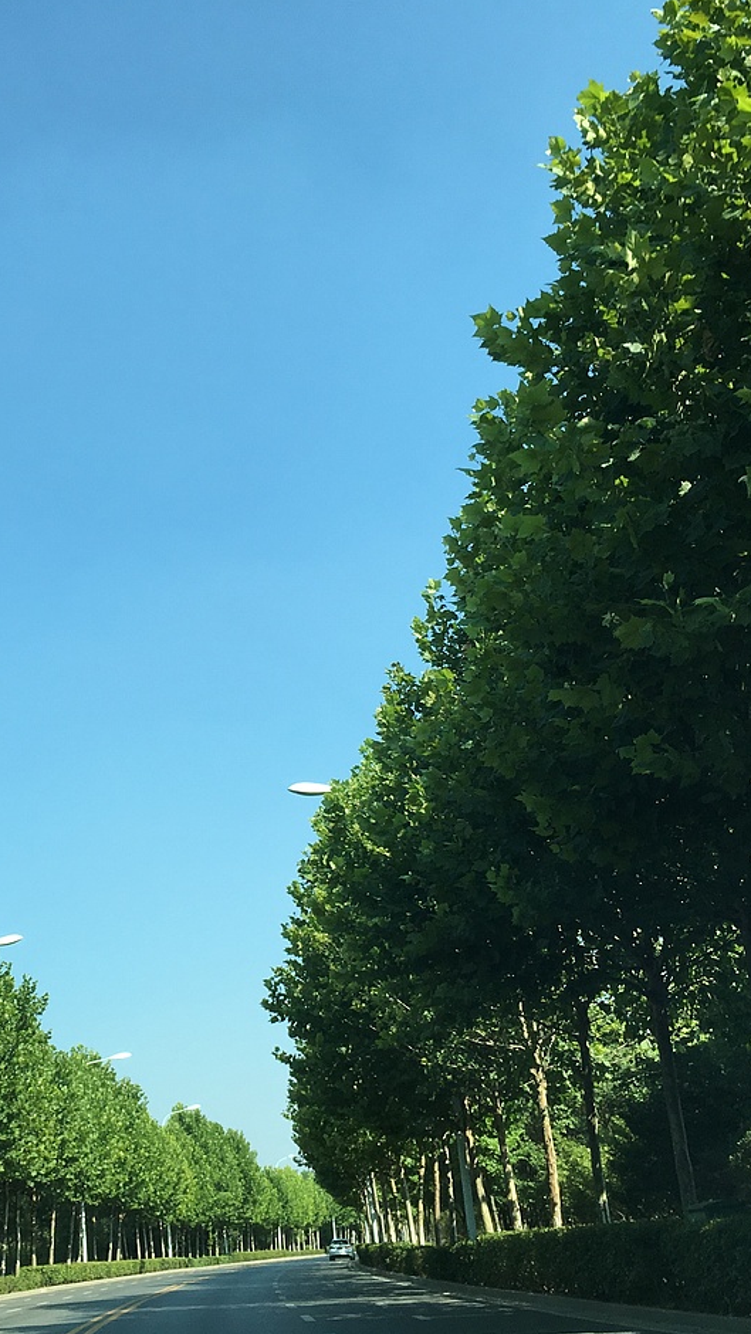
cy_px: 664
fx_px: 1522
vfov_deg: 47.4
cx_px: 132
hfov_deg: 27.1
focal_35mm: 43
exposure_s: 1/693
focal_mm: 4.15
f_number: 2.2
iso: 25
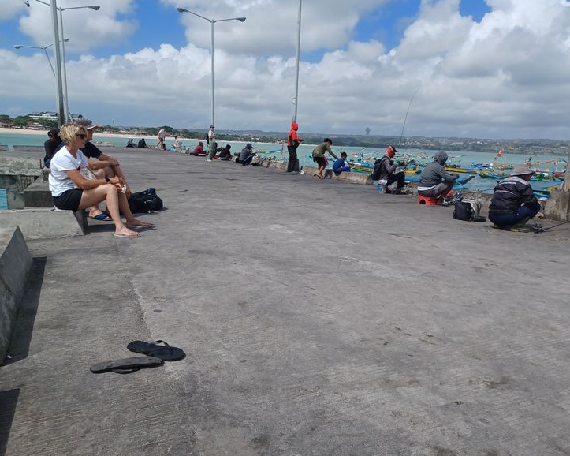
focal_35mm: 27
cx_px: 299
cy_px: 229
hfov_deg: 64.0
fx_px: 455
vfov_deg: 53.2
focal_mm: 4.6
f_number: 1.8
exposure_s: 1/741
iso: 32
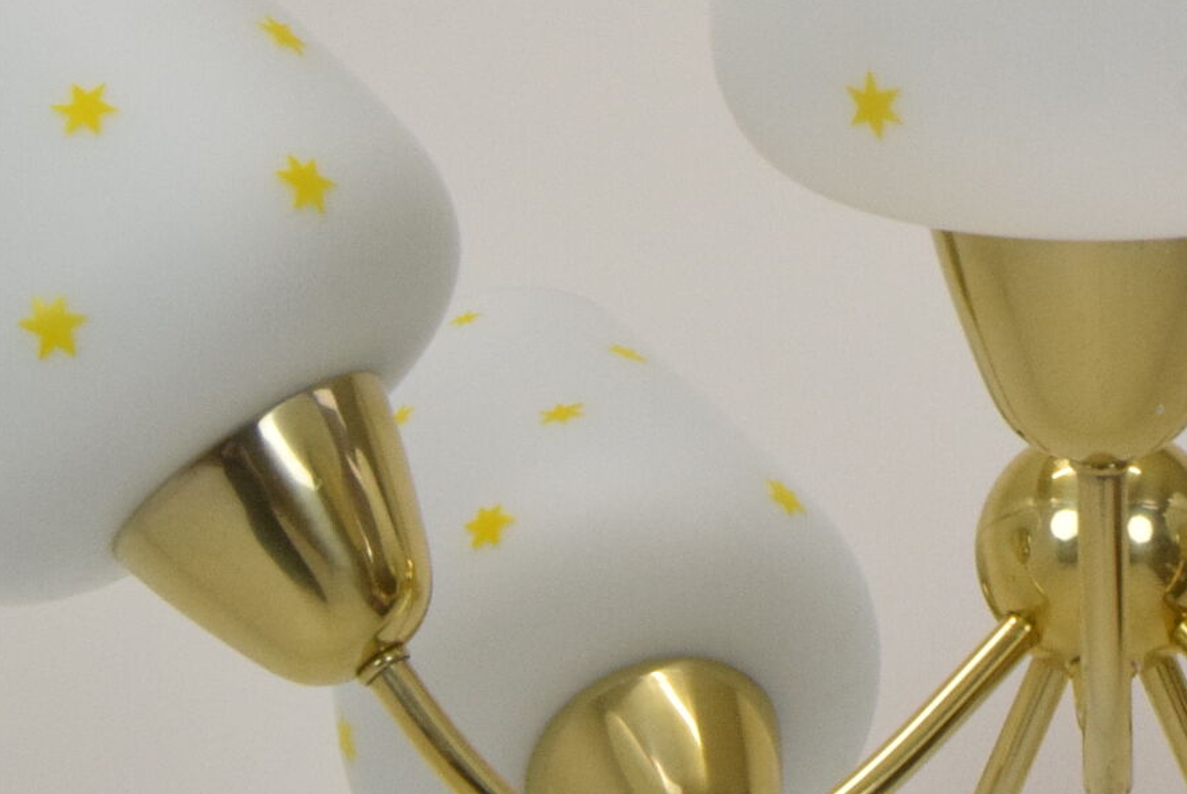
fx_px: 4687
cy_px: -15
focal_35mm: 142
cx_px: 1112
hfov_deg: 14.3
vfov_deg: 9.6
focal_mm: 28
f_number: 18
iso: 1600
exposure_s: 1/100
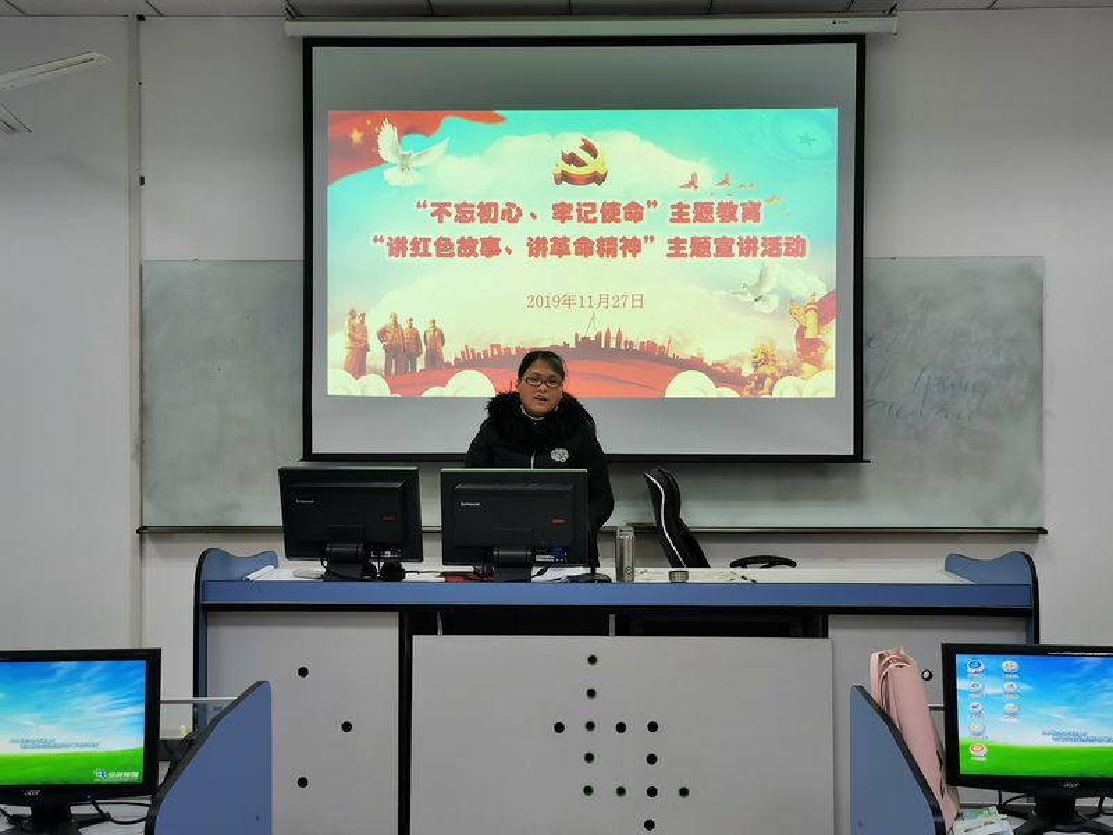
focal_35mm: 34
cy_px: 418
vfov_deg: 41.8
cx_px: 556
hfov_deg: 54.0
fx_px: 1093
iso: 160
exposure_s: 1/100
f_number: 1.8
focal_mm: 5.58
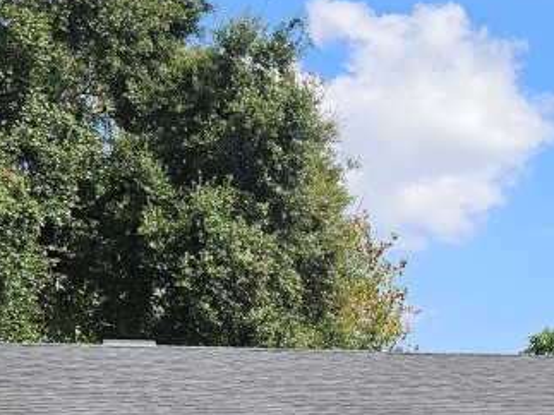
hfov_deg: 26.1
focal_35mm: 73
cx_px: 460
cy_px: 470
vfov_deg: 19.2
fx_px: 1168
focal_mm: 5.4
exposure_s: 1/1593
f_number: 1.8
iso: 32
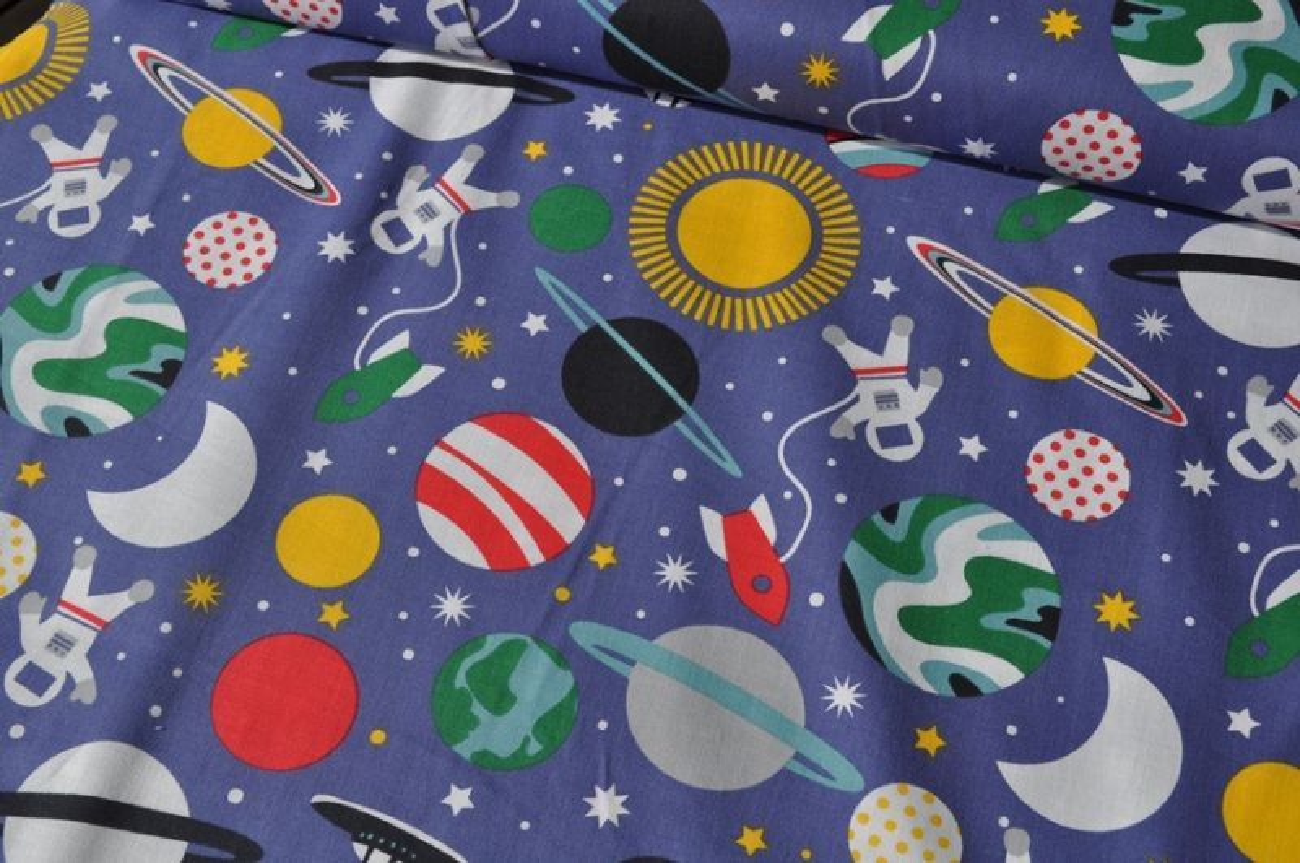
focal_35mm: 48
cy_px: 432
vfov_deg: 28.0
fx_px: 1731
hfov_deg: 41.2
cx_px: 650
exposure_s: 1/500
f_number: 11
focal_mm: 32
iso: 200
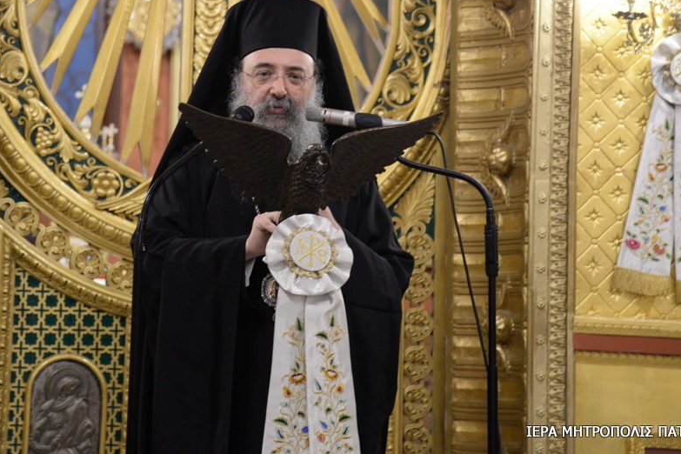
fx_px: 2970
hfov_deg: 13.1
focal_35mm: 157
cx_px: 294
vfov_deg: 8.7
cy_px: 160
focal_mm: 120
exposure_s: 1/60
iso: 2000
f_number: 4
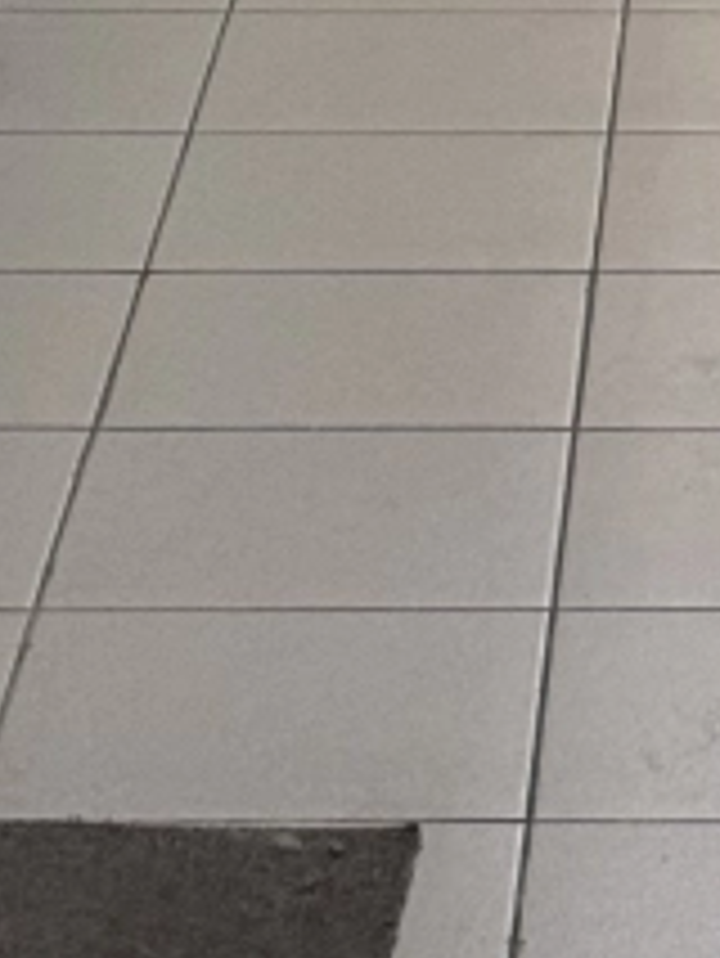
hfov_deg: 6.1
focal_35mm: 243
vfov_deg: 7.7
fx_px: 6732
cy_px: -1156
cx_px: 986
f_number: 1.78
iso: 160
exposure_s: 1/50
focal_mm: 6.76
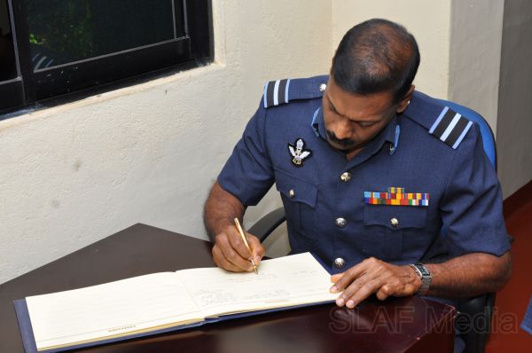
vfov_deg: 21.5
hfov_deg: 31.9
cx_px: 266
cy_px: 176
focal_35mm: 63
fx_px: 929
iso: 200
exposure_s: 1/125
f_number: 9.5
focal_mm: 42
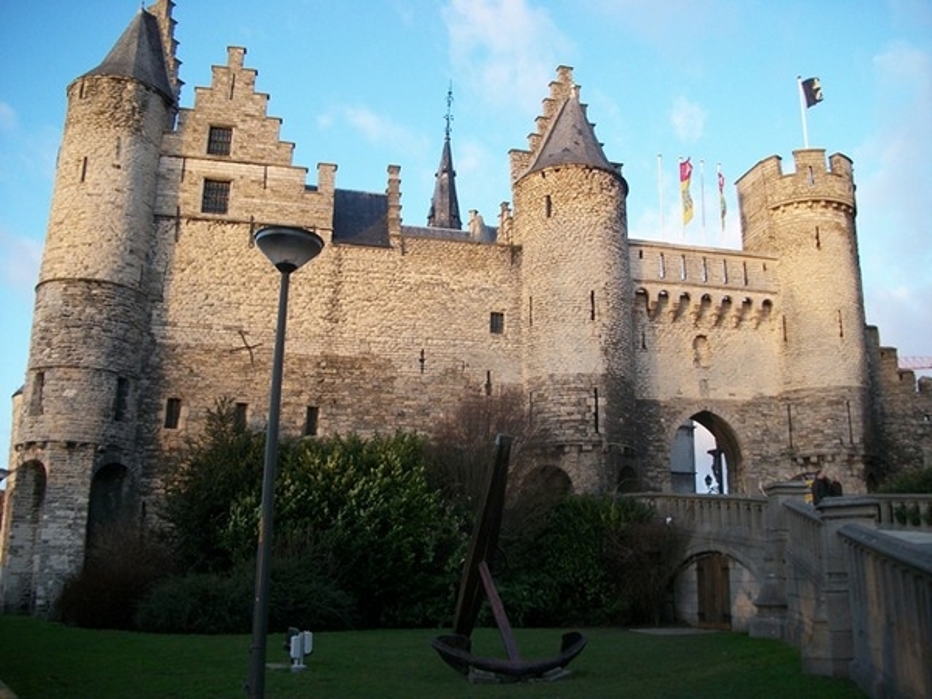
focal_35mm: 32
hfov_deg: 56.8
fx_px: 862
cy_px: 350
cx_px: 466
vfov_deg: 44.2
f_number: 2.9
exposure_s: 1/100
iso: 80
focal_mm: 5.7
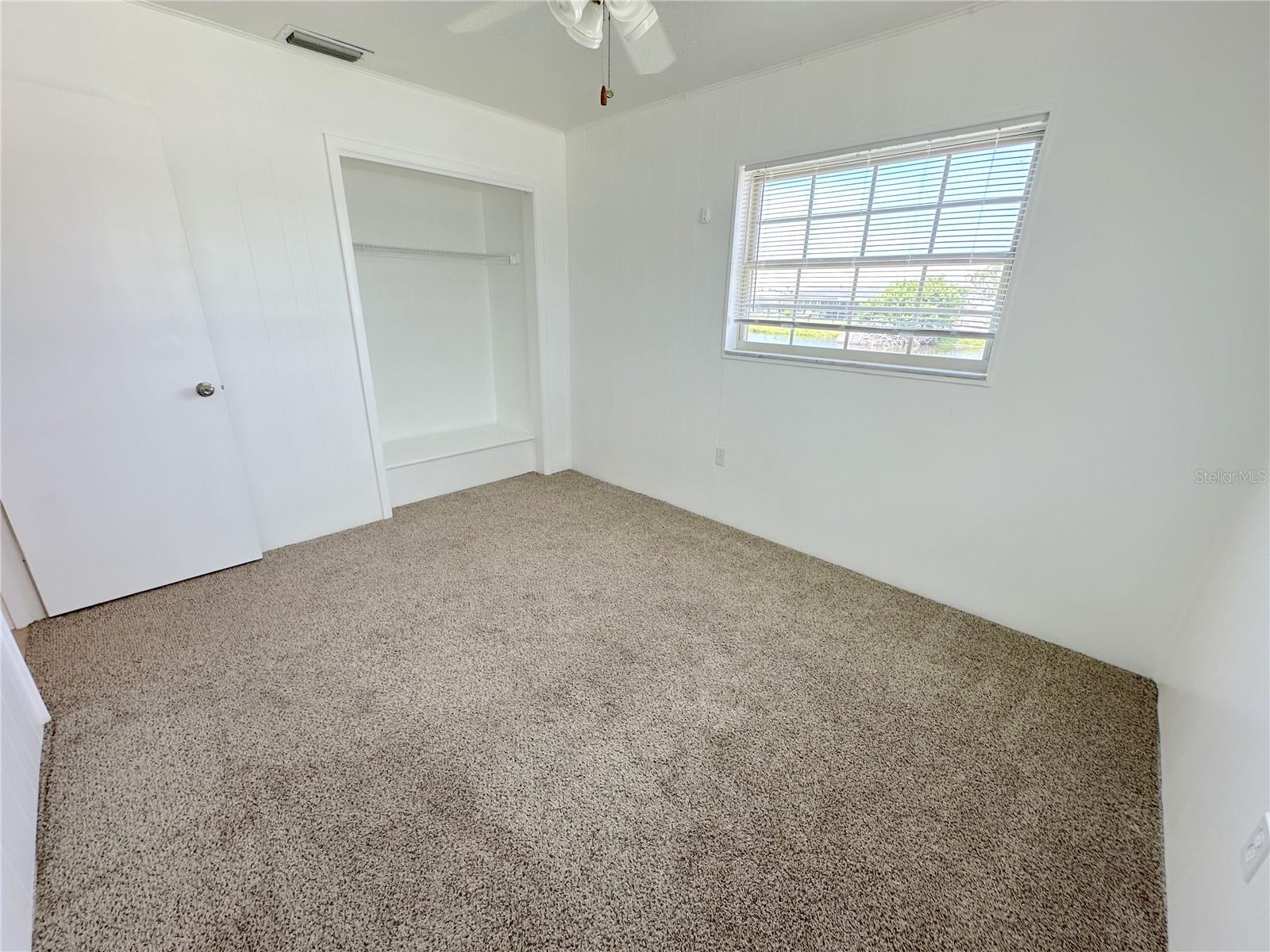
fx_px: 514
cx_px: 635
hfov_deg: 102.1
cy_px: 476
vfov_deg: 85.7
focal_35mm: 14
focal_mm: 2.22
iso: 64
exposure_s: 1/120
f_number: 2.2
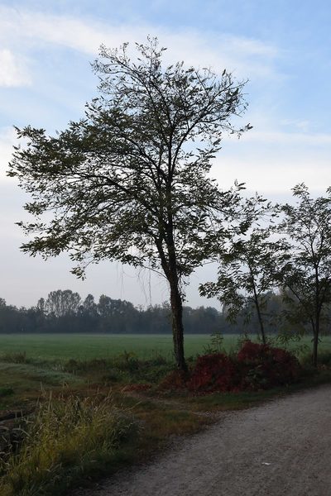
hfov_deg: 36.9
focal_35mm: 36
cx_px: 166
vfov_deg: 53.1
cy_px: 248
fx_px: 496
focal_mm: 24
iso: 1600
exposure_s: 1/250
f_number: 13
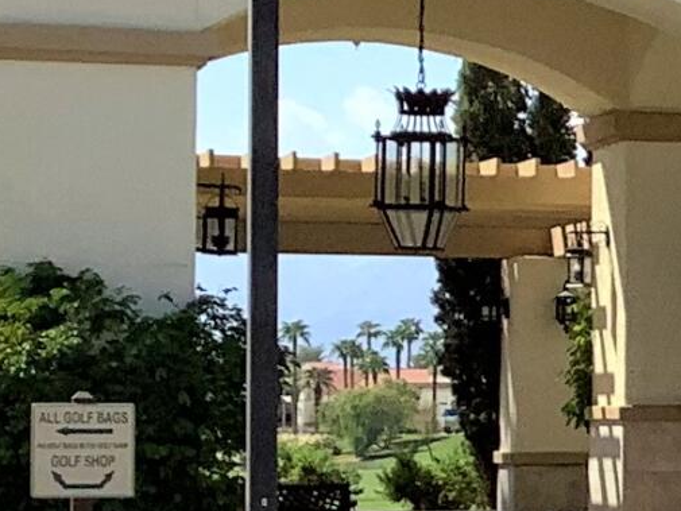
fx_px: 3621
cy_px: 337
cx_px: 1736
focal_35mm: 184
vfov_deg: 8.1
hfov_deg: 9.4
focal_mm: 3.3
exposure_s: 1/1481
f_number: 2.4
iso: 25
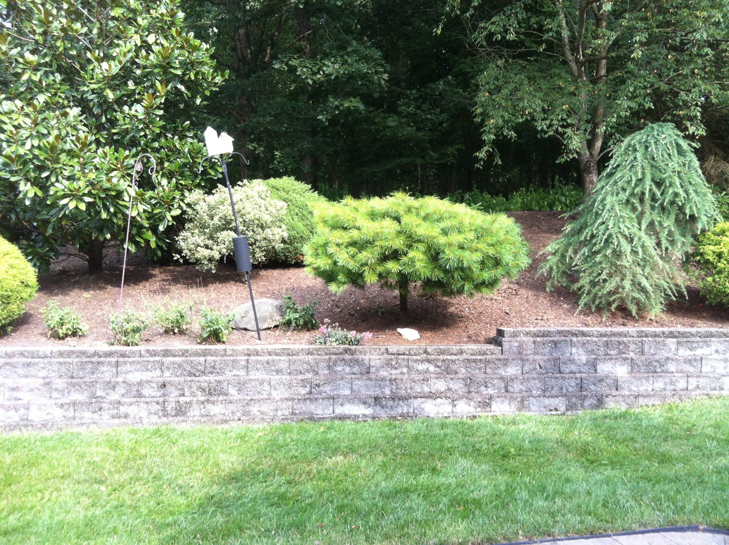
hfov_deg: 52.7
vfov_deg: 40.6
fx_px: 736
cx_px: 364
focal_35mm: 35
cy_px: 272
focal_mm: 3.85
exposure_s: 1/120
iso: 80
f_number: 2.8
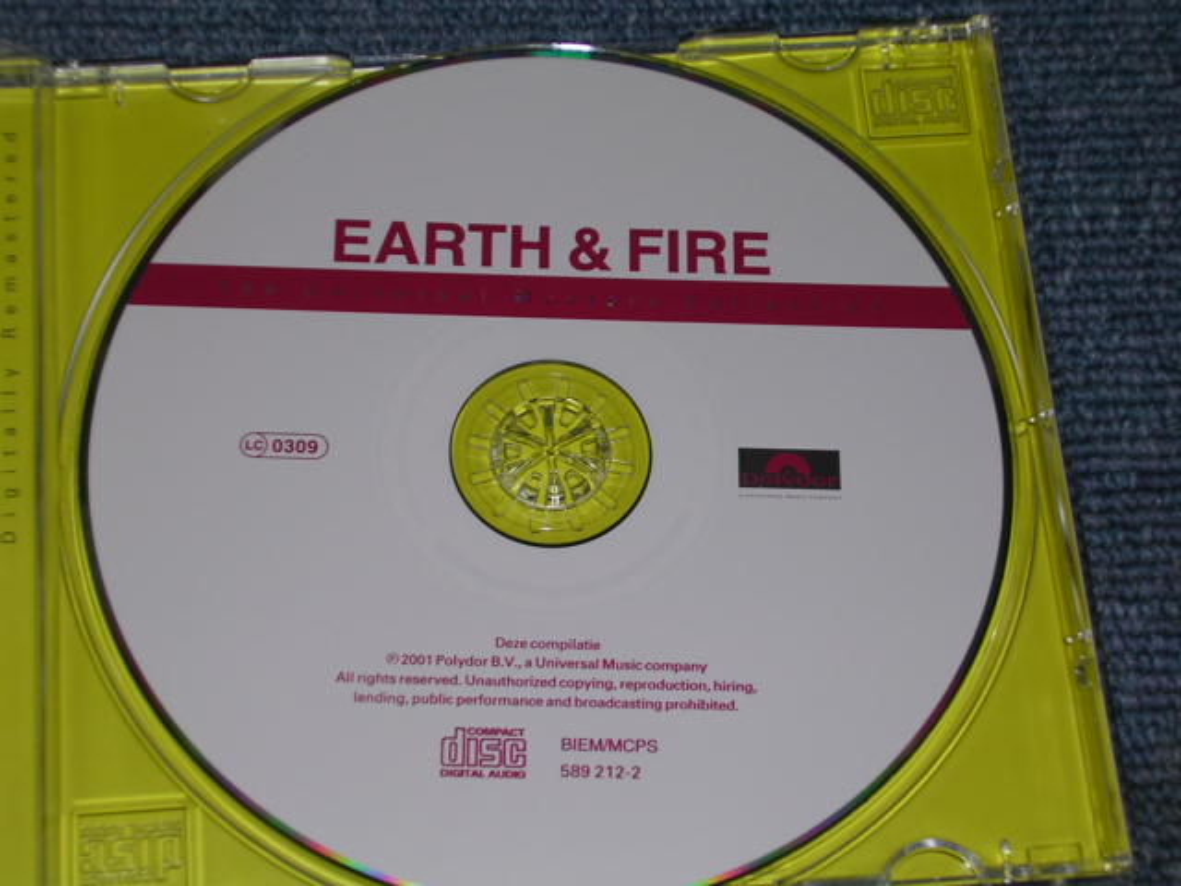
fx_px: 2593
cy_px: 443
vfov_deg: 19.4
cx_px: 590
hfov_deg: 25.7
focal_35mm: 76
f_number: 3.9
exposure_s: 1/60.1
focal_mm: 11.6
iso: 100
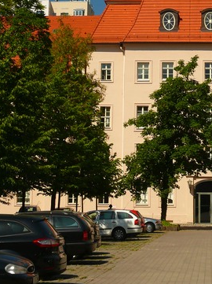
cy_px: 5
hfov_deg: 14.1
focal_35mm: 104
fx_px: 851
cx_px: 160
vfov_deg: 18.5
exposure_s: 1/200
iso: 100
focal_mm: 10.7
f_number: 5.6
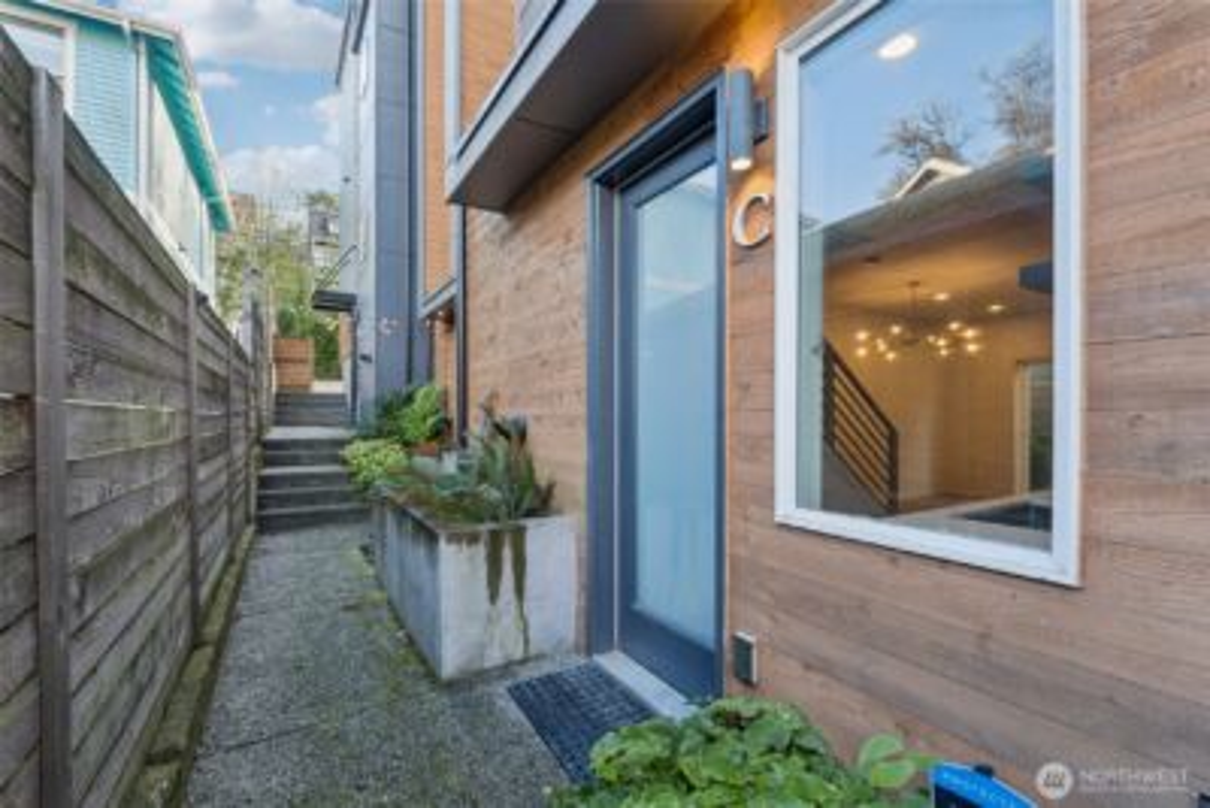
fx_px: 504
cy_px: 404
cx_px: 605
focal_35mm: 15
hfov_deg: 100.4
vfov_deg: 77.4
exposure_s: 1/30
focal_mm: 10
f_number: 9
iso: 500
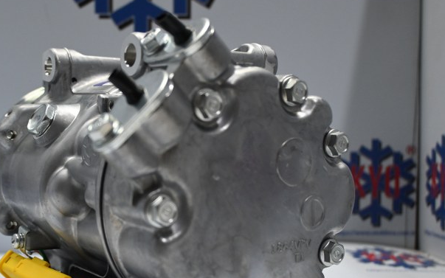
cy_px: 174
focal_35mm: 51
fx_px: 615
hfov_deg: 39.4
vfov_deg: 25.4
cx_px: 157
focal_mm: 25
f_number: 4.2
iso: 1000
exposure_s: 1/125
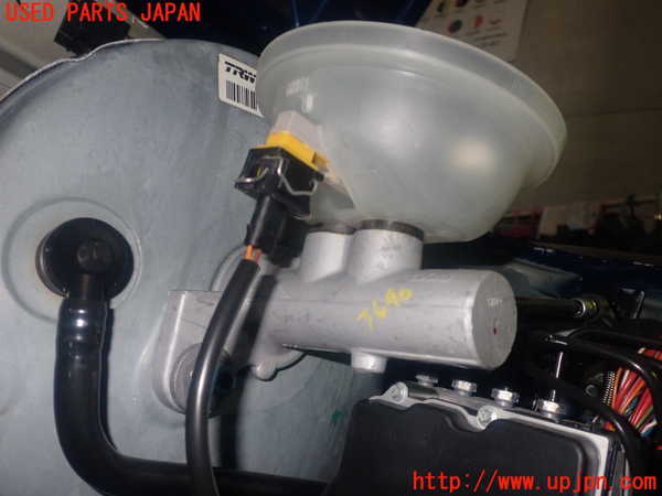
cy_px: 248
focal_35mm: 32
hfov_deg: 56.8
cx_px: 331
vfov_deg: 44.2
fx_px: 612
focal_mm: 5.79
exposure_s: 1/30
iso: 320
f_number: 7.1
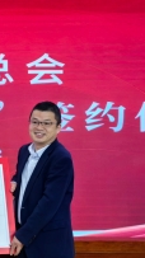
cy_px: 156
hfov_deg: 12.7
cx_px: -114
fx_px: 595
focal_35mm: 87
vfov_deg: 24.4
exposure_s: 1/100
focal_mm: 5.35
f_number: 1.8
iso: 64
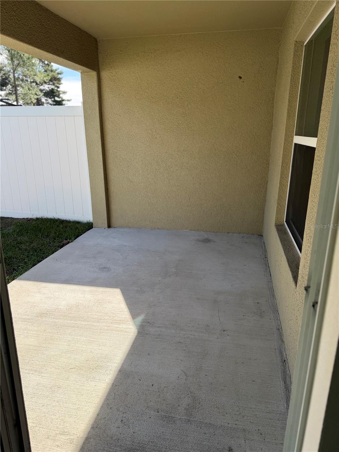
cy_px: 226
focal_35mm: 24
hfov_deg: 56.8
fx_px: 313
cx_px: 170
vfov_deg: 71.6
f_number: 1.78
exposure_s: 1/1949
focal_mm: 6.76
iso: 100
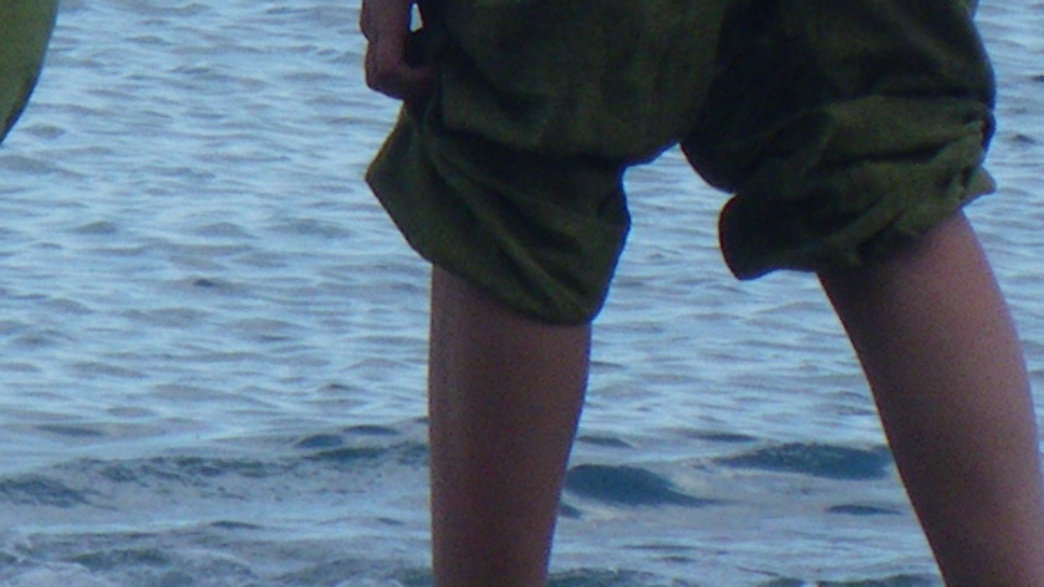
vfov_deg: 1.8
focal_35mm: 684
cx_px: -211
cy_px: -125
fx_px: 18933
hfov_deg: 3.2
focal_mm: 25
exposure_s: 1/250
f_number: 5.5
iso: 100
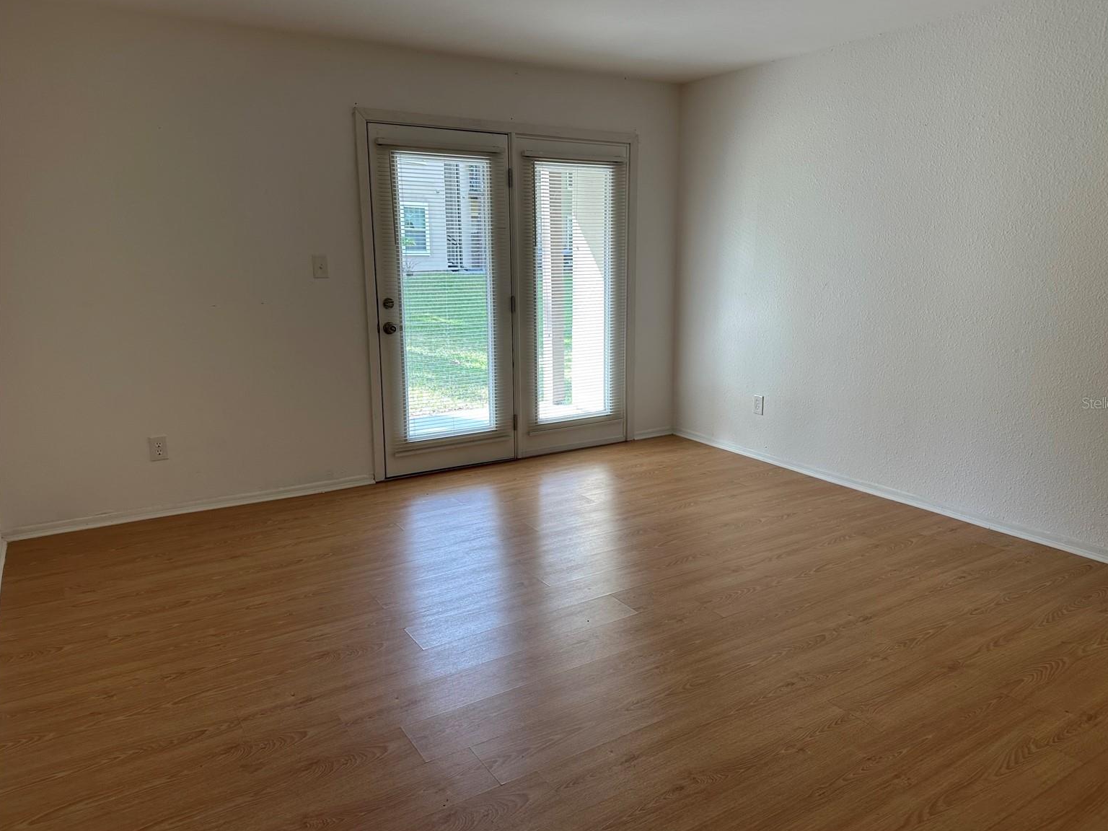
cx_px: 573
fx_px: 800
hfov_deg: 69.4
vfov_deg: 54.9
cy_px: 403
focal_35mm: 25
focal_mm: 6.86
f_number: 1.78
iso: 80
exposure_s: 1/120
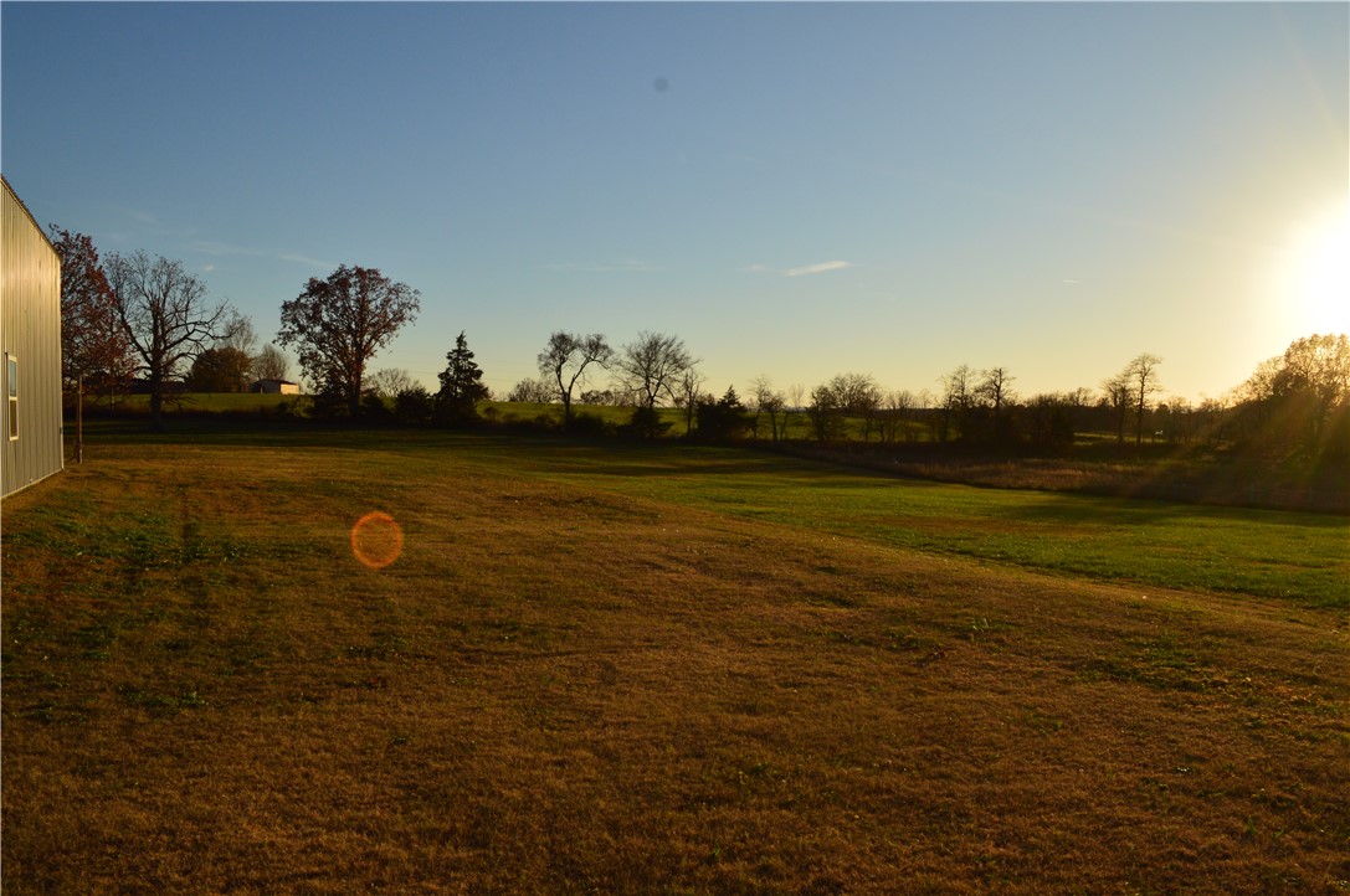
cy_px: 448
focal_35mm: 27
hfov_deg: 67.4
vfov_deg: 47.8
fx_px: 1011
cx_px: 675
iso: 360
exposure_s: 1/500
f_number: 11
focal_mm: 18
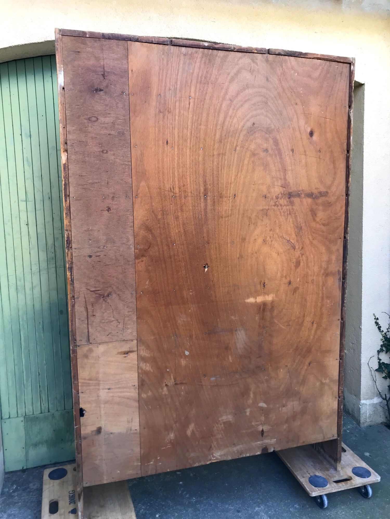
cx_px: 195
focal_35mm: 28
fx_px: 421
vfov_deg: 63.4
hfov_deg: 49.7
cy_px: 260
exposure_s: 1/127
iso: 20
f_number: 1.8
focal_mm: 3.99
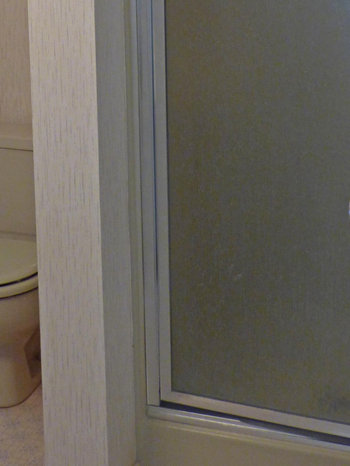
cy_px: 45
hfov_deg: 21.1
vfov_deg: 27.2
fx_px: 931
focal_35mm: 69
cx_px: 85
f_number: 3.4
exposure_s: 1/50
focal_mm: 5.78
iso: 400
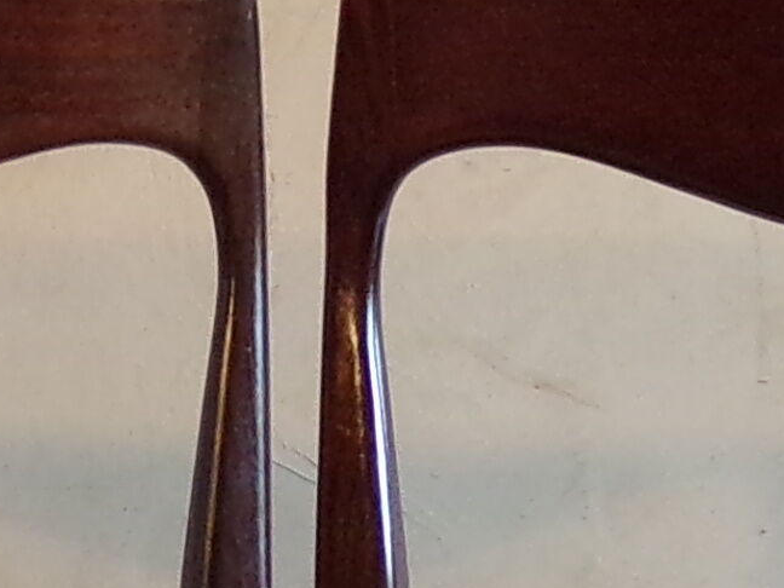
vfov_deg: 7.5
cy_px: 419
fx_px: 4507
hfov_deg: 9.9
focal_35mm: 199
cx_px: 293
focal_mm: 5
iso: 200
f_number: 3.1
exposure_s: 1/18
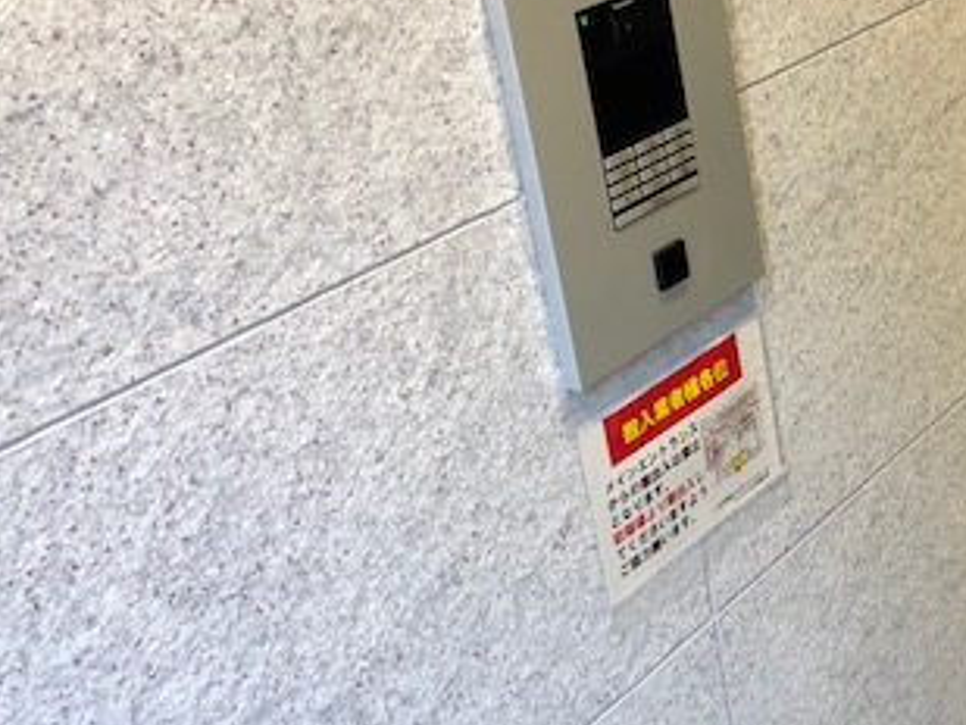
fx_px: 1619
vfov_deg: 25.2
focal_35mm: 58
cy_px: 300
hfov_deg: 31.4
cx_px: 897
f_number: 1.8
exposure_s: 1/20
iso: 40
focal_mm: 3.99
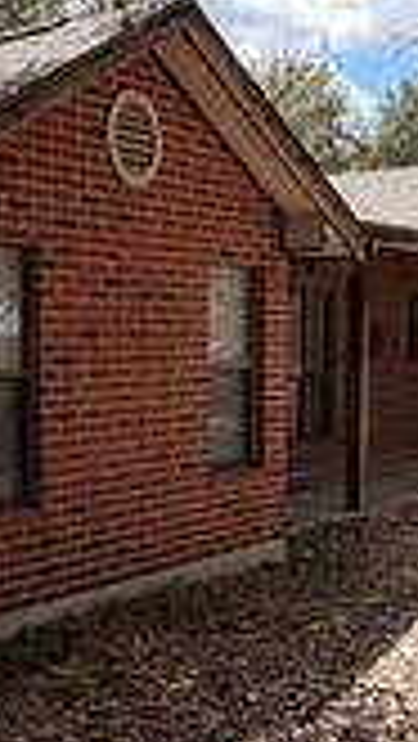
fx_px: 1161
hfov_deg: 19.9
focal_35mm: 59
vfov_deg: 35.3
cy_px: 445
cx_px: 22
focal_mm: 2.22
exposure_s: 1/545
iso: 40
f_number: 2.2
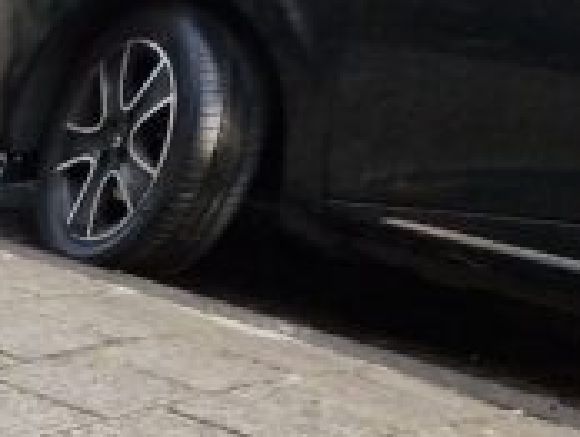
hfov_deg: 11.0
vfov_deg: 9.6
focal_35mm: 135
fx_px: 2265
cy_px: 1094
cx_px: -1027
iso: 125
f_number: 1.8
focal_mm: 5.4
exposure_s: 1/180
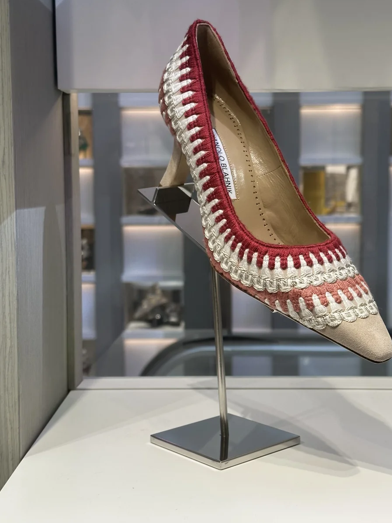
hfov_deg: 25.2
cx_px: 229
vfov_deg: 33.2
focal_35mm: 58
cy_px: 242
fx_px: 876
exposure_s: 1/444
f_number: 1.78
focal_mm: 6.86
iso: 64
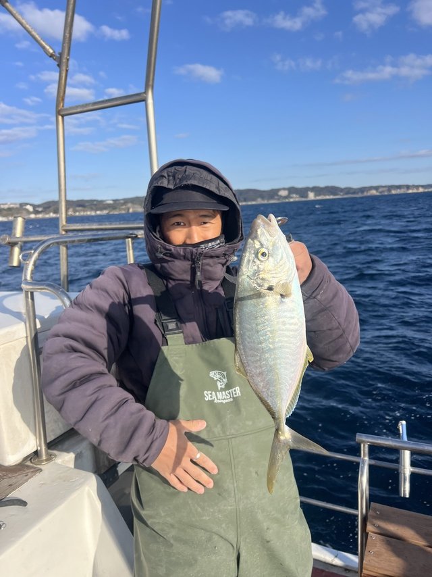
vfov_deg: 67.3
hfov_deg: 53.0
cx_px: 216
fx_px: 433
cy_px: 288
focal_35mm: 26
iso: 50
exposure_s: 1/4831
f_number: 1.5
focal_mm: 5.7
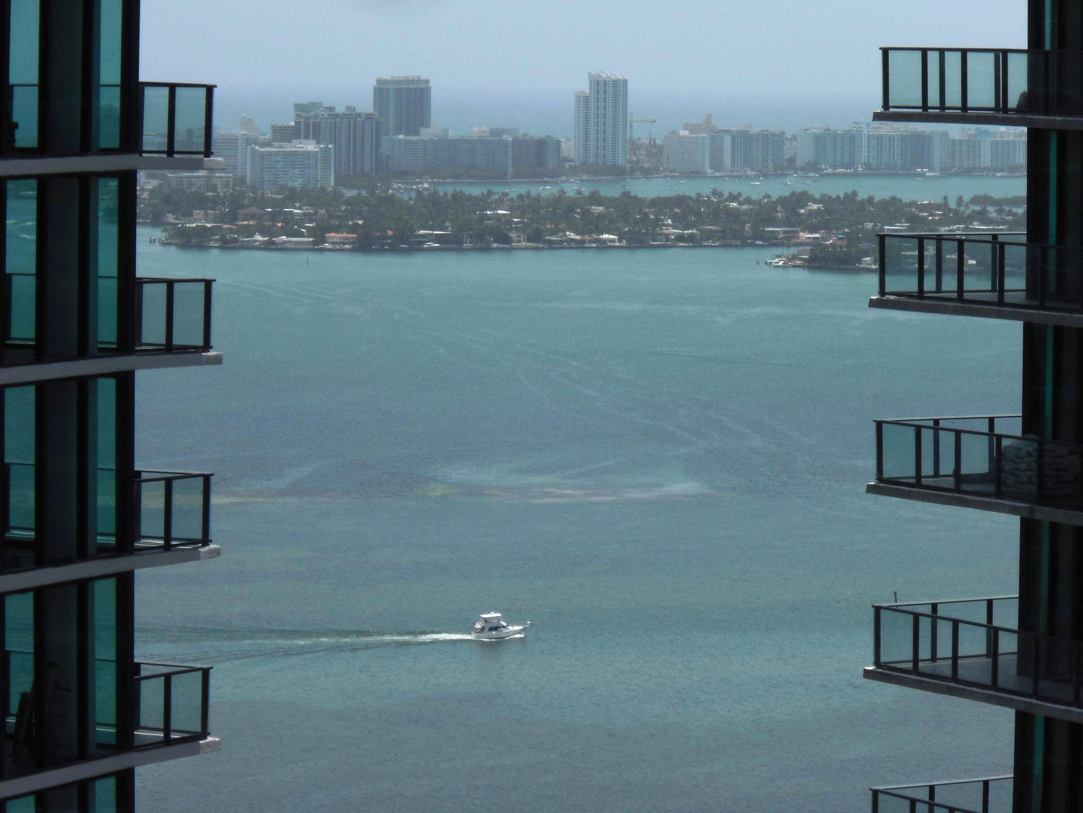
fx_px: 4881
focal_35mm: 156
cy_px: 406
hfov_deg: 12.7
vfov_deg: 9.5
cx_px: 542
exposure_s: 1/1000
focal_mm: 27.6
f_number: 6.5
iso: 125
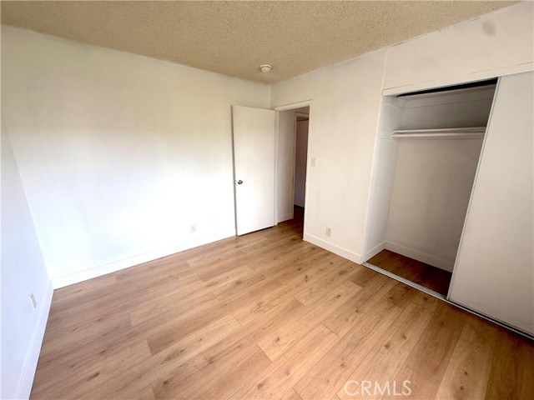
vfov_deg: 85.7
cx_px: 267
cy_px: 200
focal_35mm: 14
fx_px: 216
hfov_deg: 102.1
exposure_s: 1/99
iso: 125
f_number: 2.2
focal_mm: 2.22
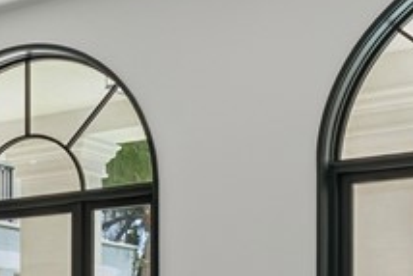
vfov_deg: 15.3
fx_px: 987
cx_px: -151
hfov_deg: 21.0
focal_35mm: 86
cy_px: 335
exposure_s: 1/200
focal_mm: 17
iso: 250
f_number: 8
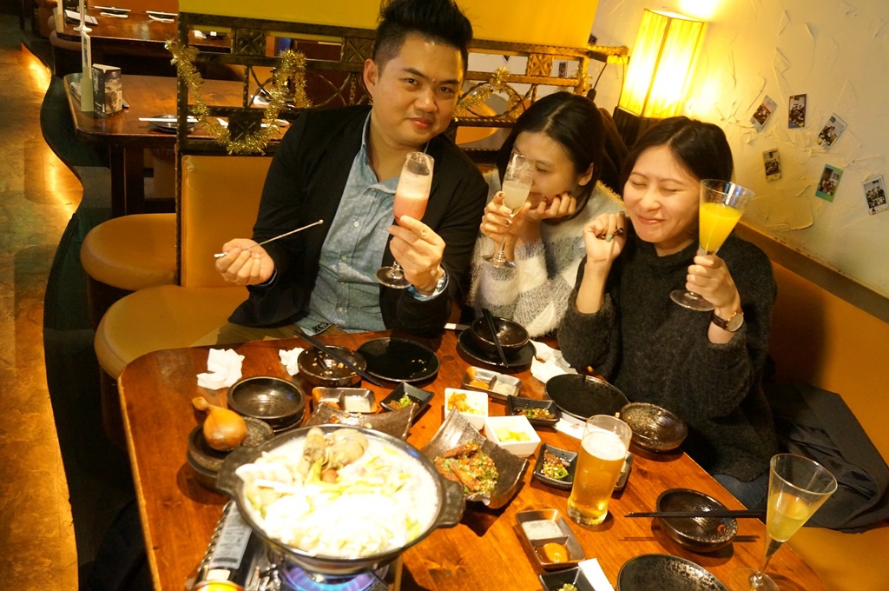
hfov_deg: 57.3
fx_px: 814
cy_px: 296
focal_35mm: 33
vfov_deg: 39.9
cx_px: 444
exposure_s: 1/15
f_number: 4
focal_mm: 22
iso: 3200
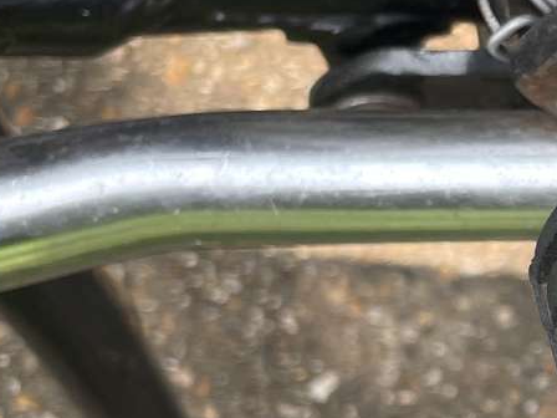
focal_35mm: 116
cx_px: 729
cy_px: 362
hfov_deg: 16.1
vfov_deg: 12.7
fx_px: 1867
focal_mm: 4.2
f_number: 1.6
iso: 32
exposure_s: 1/373
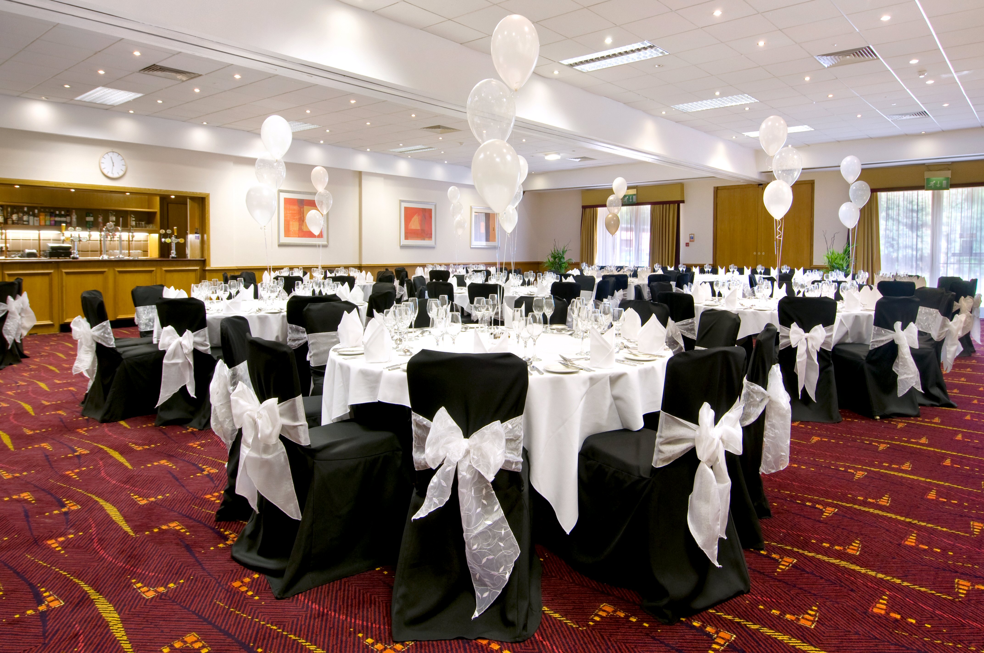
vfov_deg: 59.4
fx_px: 573
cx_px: 492
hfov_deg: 81.3
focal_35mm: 21
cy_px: 326
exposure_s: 1/4
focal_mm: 14
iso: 280
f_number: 8
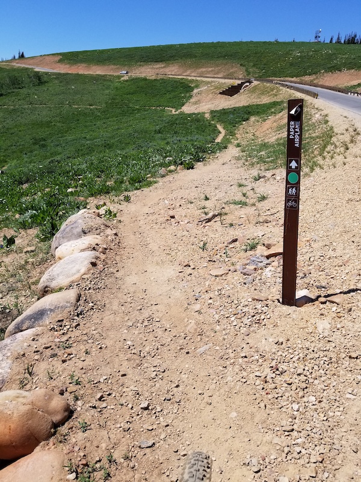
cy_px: 241
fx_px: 362
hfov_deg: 53.1
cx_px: 180
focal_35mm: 26
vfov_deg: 67.3
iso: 50
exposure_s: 1/3440
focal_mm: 4.25
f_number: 1.7
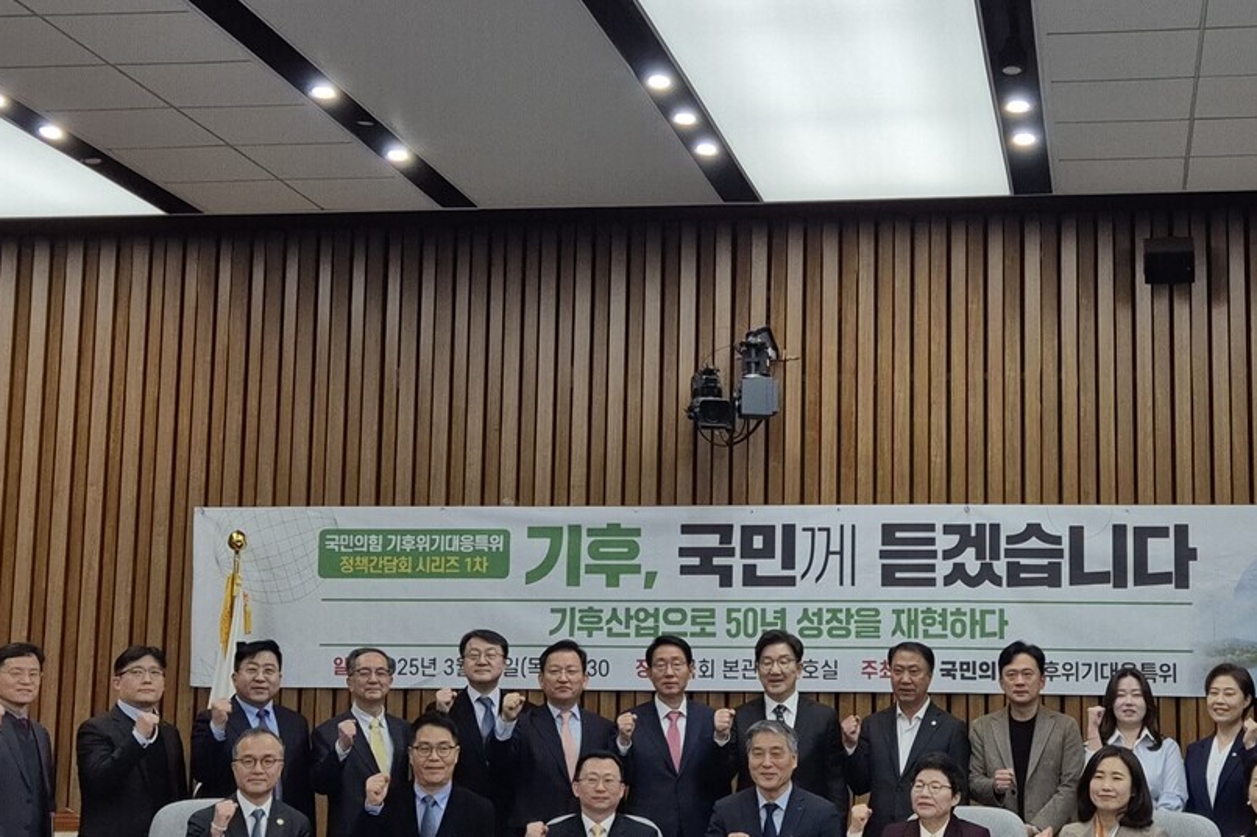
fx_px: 1326
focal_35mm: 38
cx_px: 802
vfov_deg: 35.0
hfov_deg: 50.1
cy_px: 394
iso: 25
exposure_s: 1/227
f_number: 1.8
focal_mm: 5.4
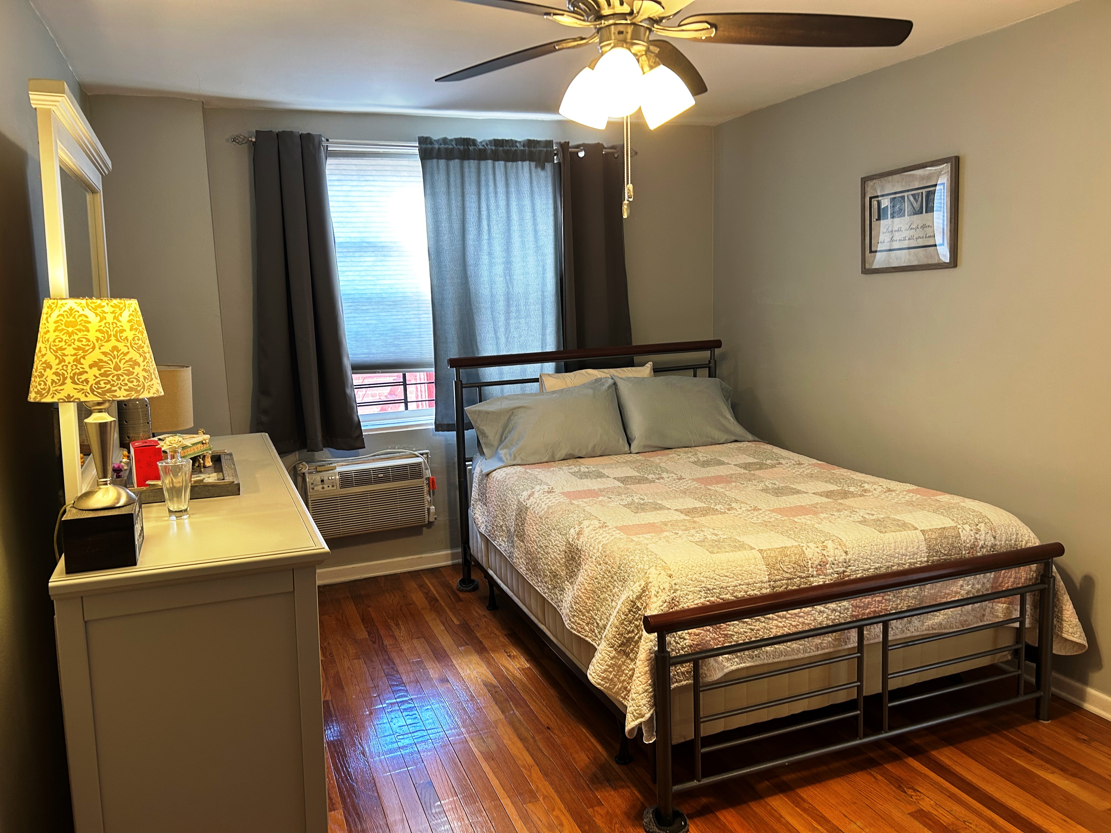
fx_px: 834
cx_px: 556
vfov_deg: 53.1
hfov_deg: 67.3
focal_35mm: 26
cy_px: 416
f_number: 1.5
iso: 125
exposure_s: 1/60
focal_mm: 5.7
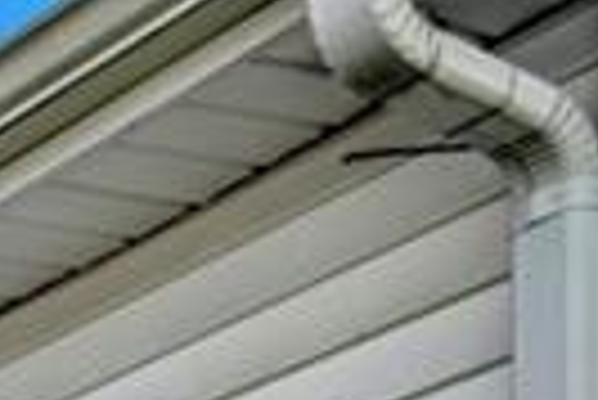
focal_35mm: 123
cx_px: -1268
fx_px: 2045
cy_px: 1382
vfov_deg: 8.4
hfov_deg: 10.6
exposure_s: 1/320
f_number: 5
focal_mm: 16
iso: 320
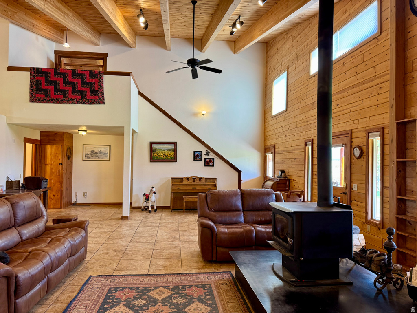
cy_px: 156
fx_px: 289
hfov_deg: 71.6
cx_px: 208
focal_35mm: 24
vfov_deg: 56.8
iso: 200
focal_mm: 6.76
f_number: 1.78
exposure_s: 1/120
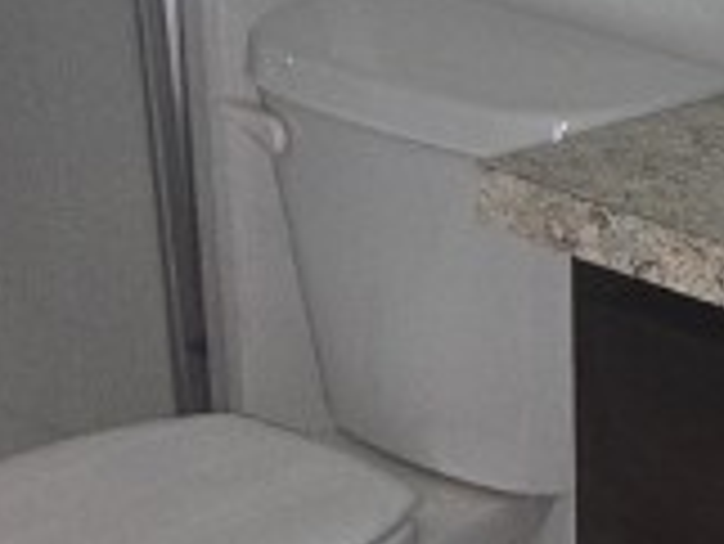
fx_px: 3056
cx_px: 1021
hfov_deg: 12.9
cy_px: 409
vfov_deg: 10.2
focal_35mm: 146
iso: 125
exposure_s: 1/40
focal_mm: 5.4
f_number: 1.8
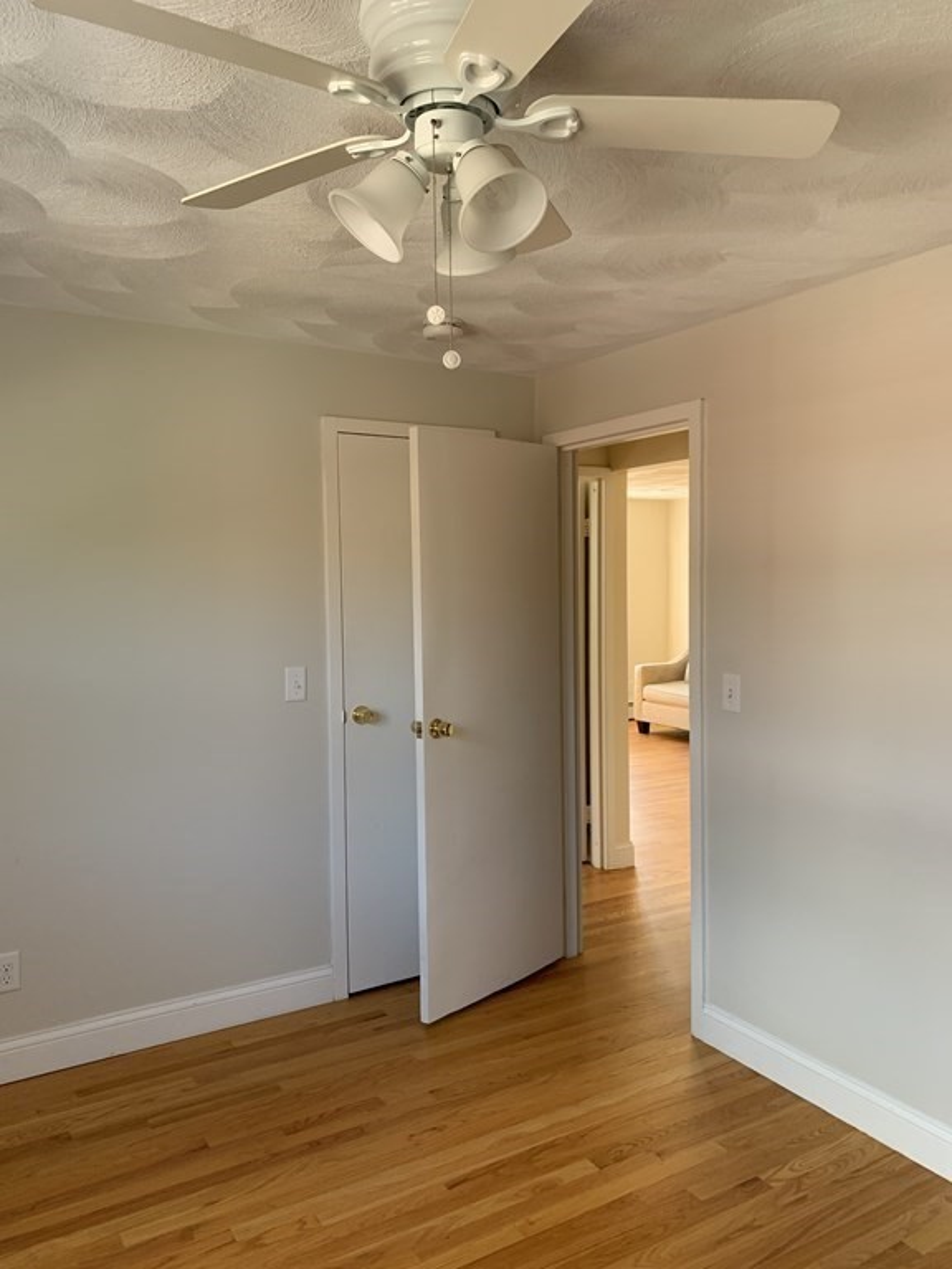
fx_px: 953
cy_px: 634
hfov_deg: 53.1
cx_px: 476
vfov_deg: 67.3
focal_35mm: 26
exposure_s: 1/121
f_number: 1.8
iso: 100
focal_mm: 4.25
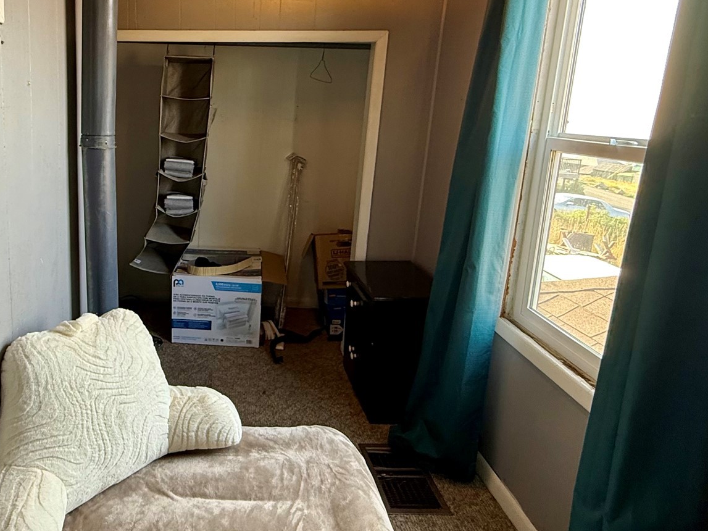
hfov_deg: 66.5
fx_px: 511
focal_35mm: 25
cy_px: 203
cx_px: 208
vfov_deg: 54.3
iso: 200
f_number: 2.2
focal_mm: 2.22
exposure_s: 1/60
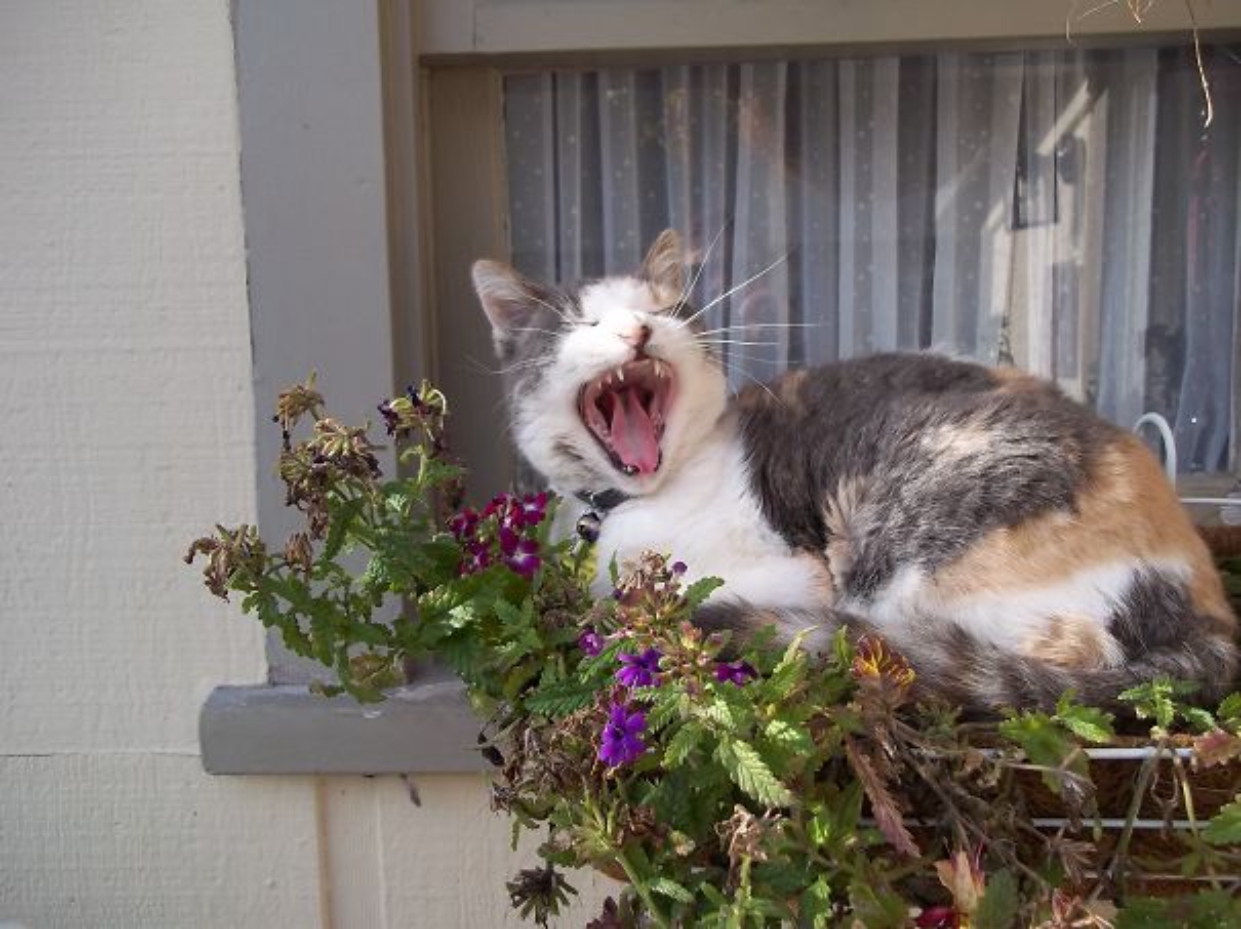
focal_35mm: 32
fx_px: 1147
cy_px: 464
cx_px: 620
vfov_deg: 44.1
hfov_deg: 56.8
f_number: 2.9
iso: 80
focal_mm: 5.7
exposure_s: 1/400
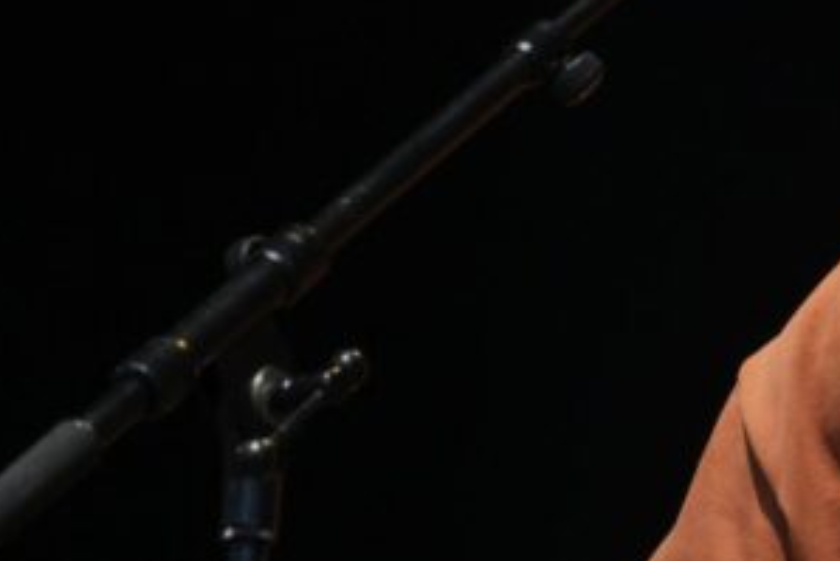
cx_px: 1063
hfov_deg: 2.2
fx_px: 21716
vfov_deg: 1.5
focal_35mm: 930
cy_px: 107
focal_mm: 241
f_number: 6.3
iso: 100
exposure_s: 1/400
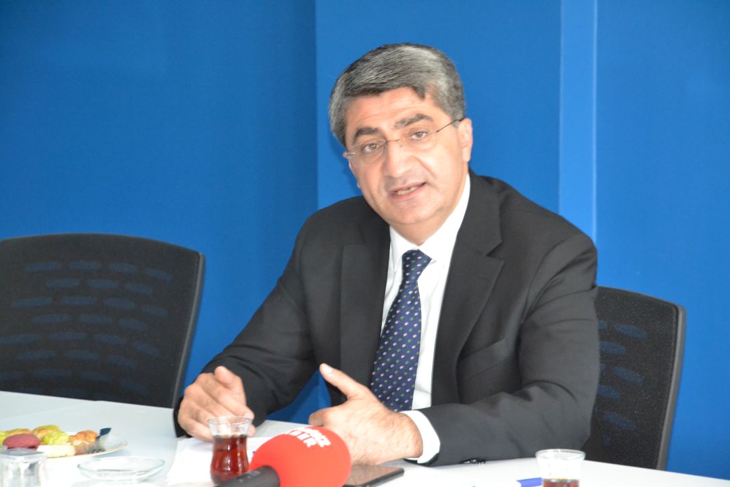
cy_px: 244
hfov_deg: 14.4
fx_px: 2889
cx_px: 365
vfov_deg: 9.6
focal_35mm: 142
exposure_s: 1/60
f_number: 5.6
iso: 3200
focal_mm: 95
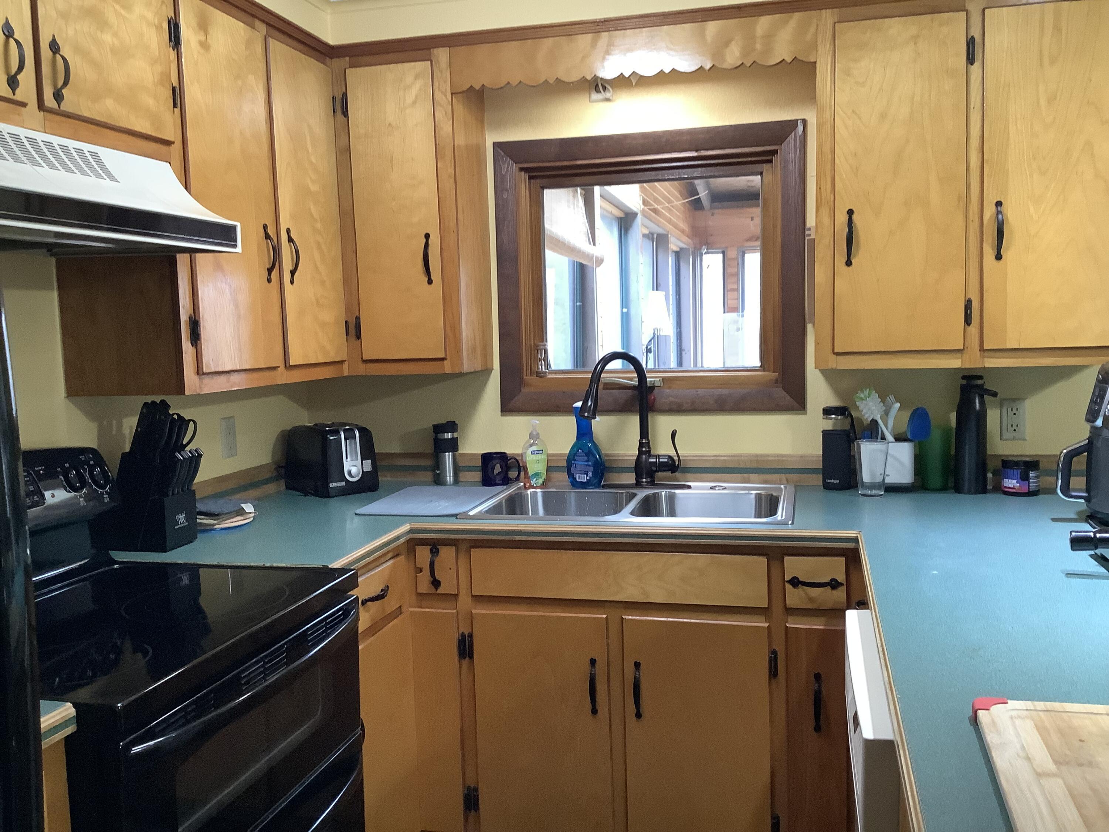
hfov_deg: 58.4
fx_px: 993
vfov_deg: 45.4
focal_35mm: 31
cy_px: 416
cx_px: 554
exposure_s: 1/50
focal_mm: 3.3
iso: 250
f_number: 2.4
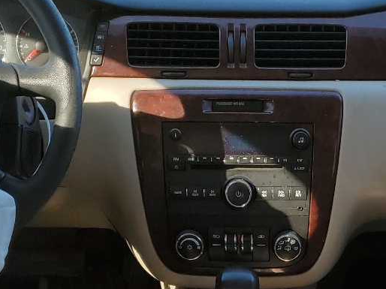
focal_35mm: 81
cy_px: 410
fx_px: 903
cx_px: 285
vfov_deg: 16.8
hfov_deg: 23.9
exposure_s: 1/312
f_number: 1.5
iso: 50
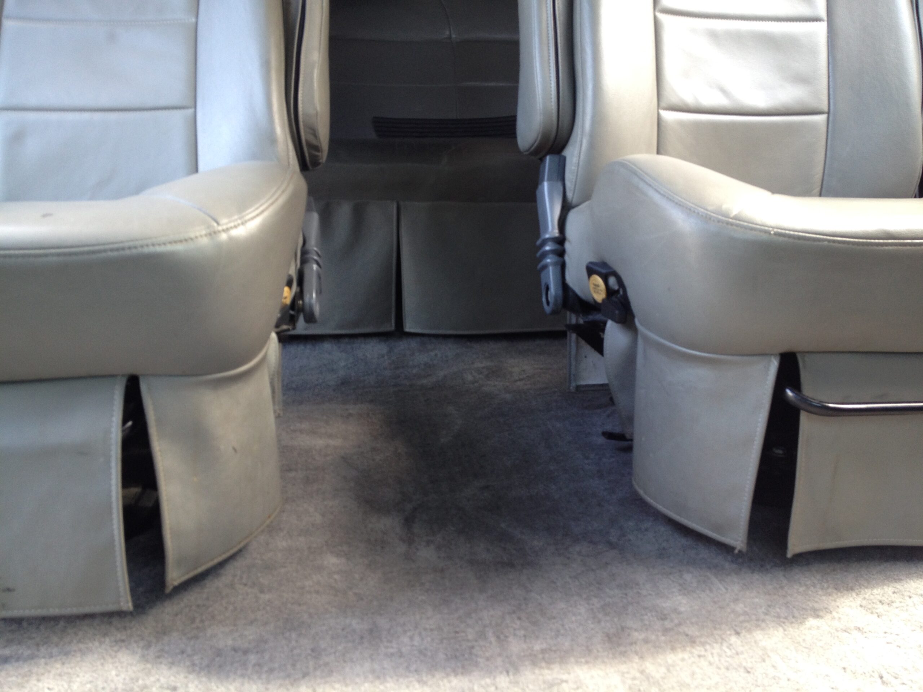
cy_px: 346
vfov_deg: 40.7
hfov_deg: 52.6
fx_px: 933
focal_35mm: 35
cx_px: 462
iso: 64
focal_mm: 4.28
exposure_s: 1/20
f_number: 2.4
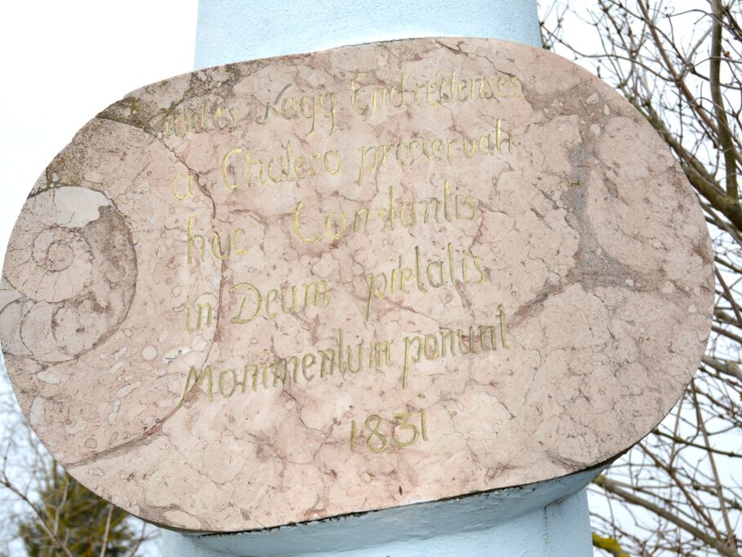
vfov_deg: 28.8
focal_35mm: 51
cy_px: 279
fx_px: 1084
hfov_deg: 37.8
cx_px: 379
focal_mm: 31
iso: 200
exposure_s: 1/400
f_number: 10
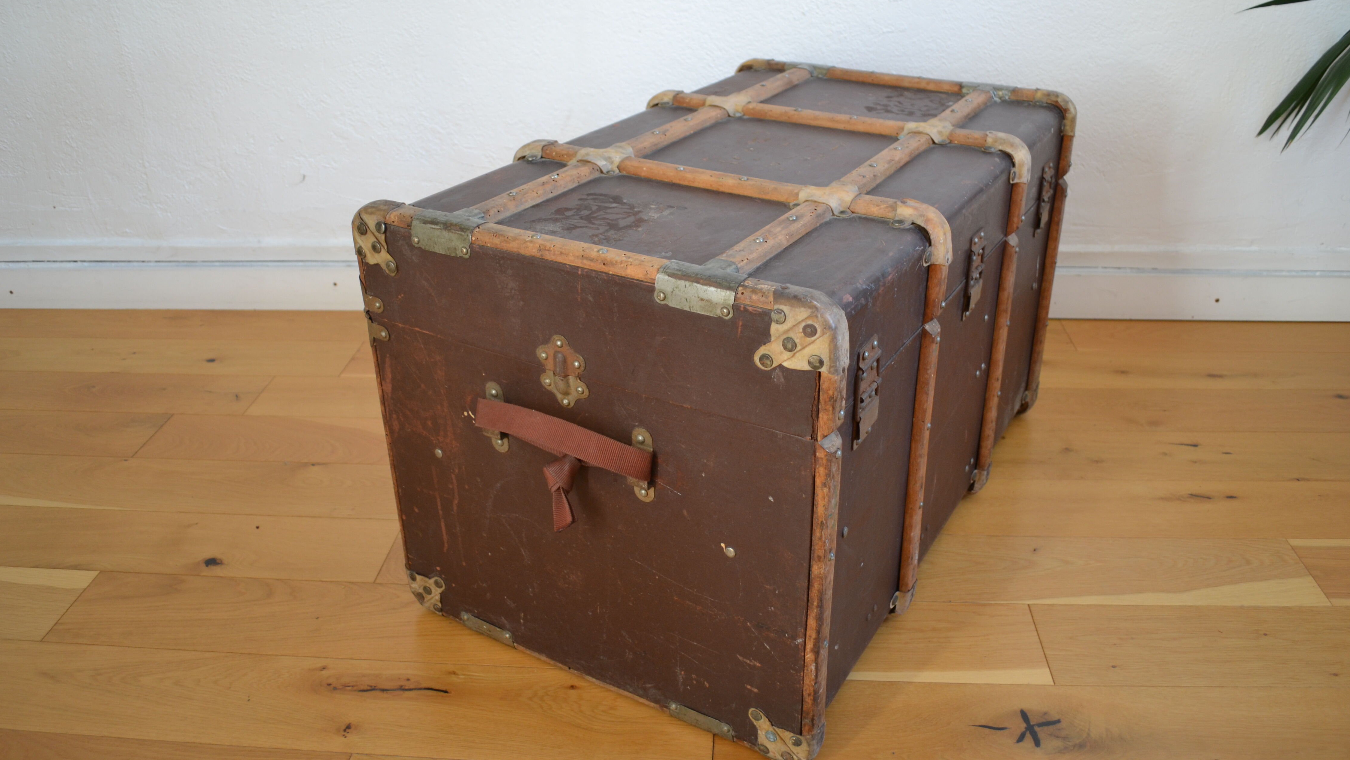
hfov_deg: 66.1
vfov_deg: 40.1
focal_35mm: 29
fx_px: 1038
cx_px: 667
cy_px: 335
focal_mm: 18
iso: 400
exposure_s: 1/50
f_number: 3.5
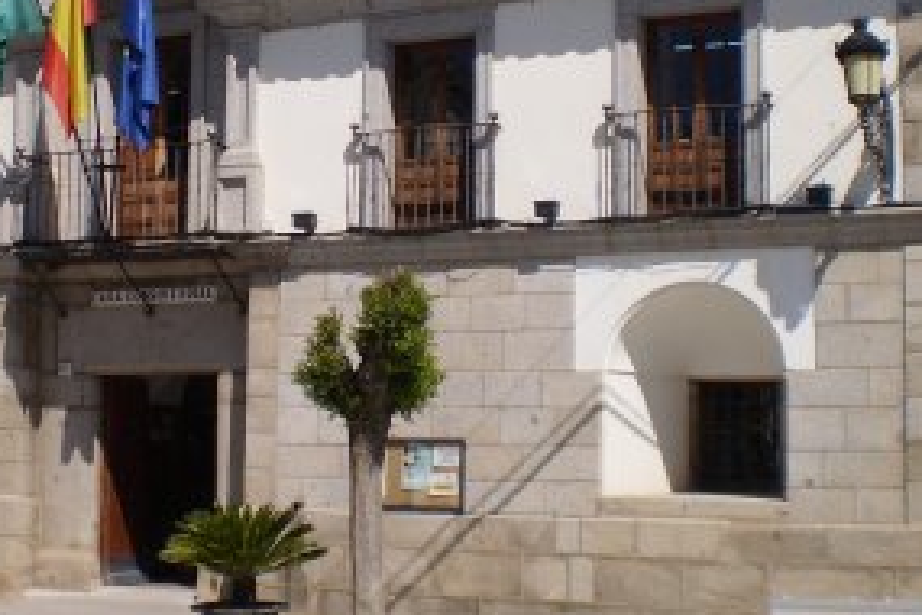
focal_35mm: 73
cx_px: 257
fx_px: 1869
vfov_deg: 18.7
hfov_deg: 27.4
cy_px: 259
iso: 64
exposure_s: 1/1600
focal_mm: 6.3
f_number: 4.6
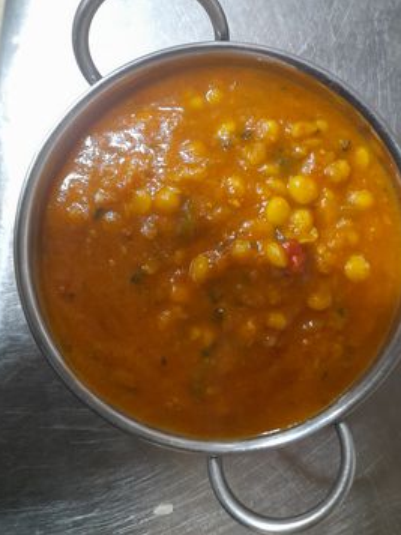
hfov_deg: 46.6
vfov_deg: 59.6
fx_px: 463
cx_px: 233
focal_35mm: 30
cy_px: 220
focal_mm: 4.6
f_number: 2
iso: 320
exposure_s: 1/33
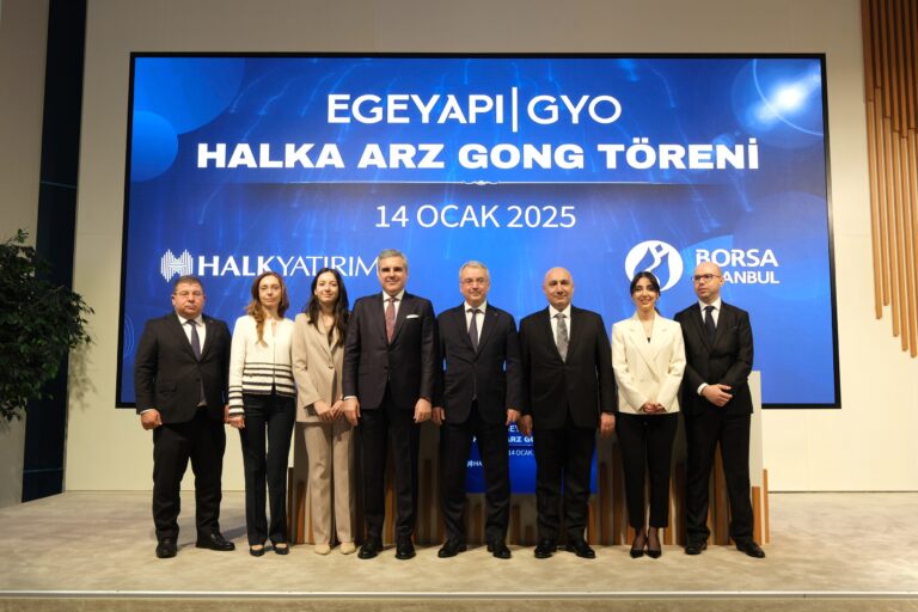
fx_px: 816
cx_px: 459
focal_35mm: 32
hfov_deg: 58.7
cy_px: 306
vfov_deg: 41.1
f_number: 4.5
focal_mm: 21.3
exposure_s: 1/100
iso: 1250
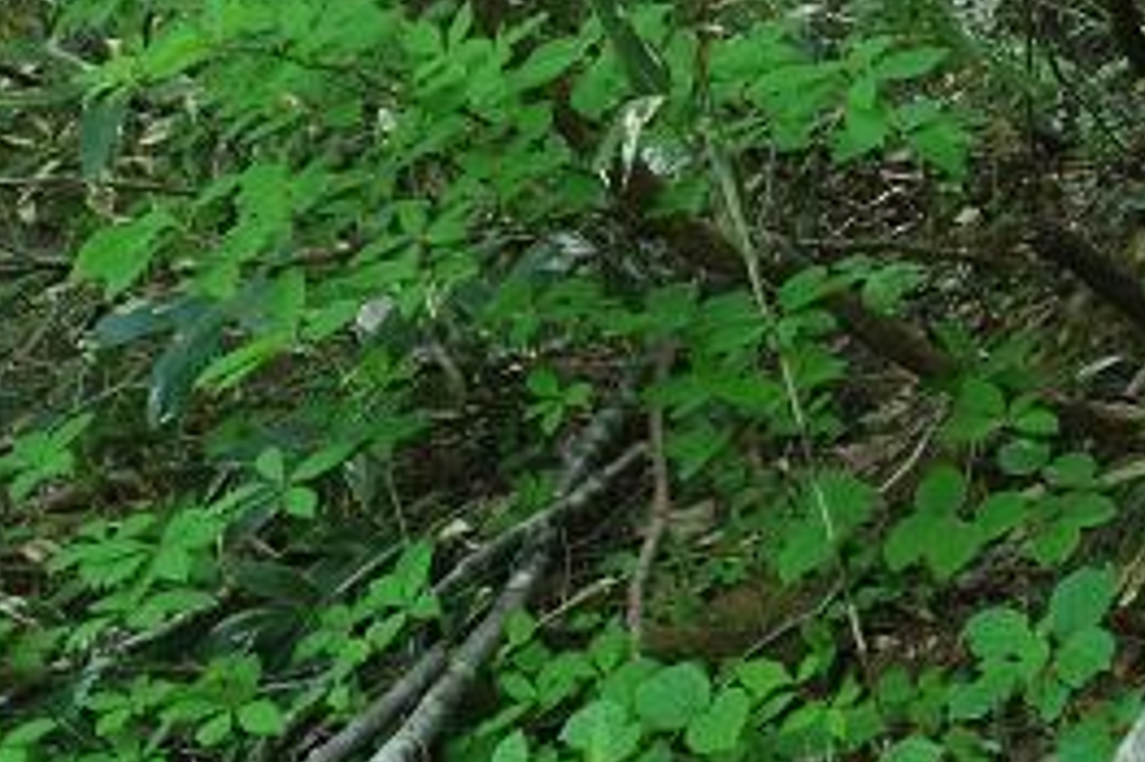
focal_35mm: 97
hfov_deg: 19.1
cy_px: 845
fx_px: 3083
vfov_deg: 13.8
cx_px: 1576
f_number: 5.6
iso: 800
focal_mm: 23
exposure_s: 1/60
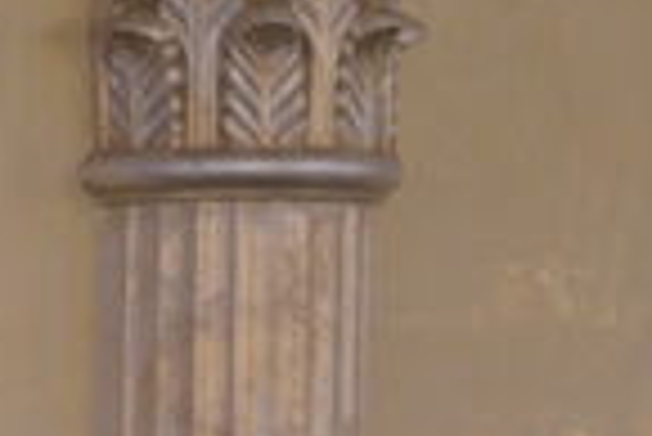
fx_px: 25526
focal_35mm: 1408
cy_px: 1445
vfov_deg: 1.0
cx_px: -967
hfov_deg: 1.5
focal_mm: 200
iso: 2000
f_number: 2.8
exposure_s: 1/100
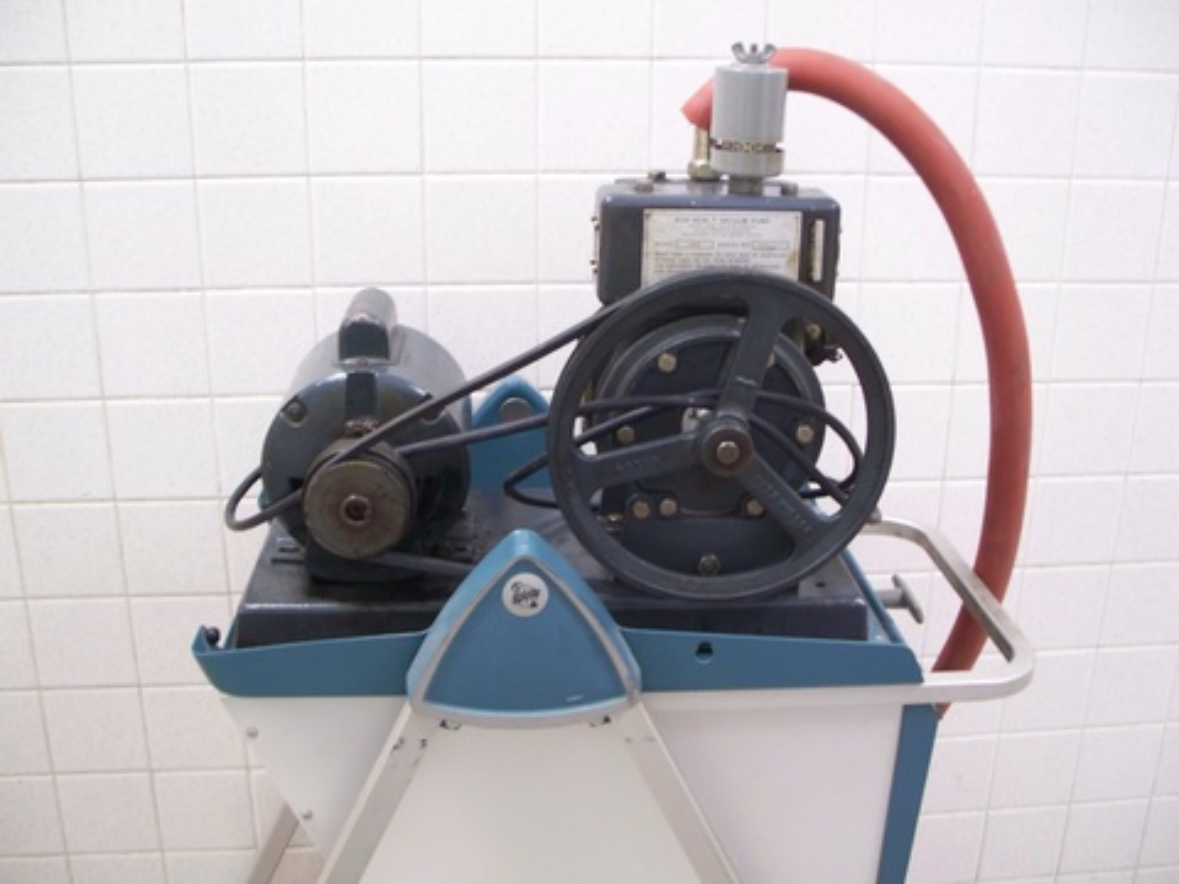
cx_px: 590
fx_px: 1260
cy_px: 442
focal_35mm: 37
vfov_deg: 38.7
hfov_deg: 50.1
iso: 200
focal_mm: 7.8
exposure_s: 1/8
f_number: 2.8
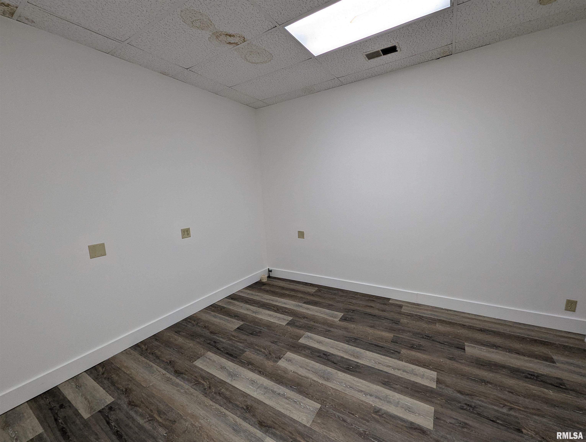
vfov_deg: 90.1
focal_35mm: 13
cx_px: 293
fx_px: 220
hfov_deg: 106.1
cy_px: 221
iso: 57
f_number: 2.2
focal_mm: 1.95
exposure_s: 1/60
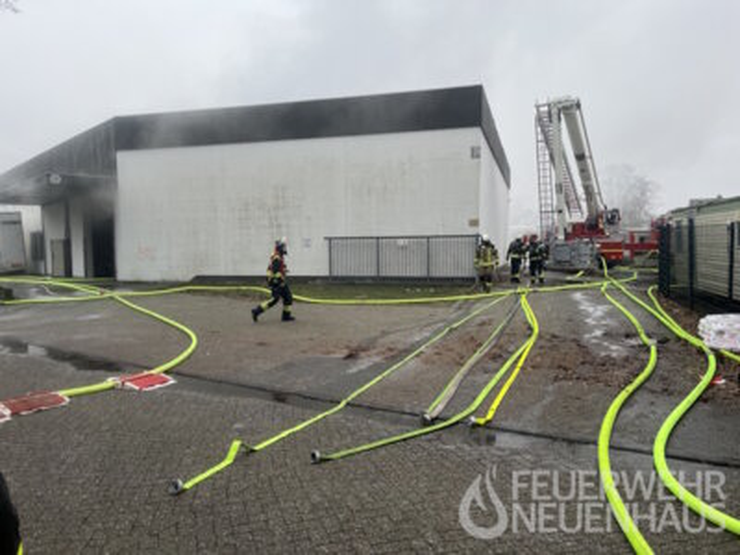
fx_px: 556
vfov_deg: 53.1
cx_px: 370
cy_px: 278
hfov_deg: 67.3
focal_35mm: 26
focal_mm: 5.1
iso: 50
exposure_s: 1/589
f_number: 1.6
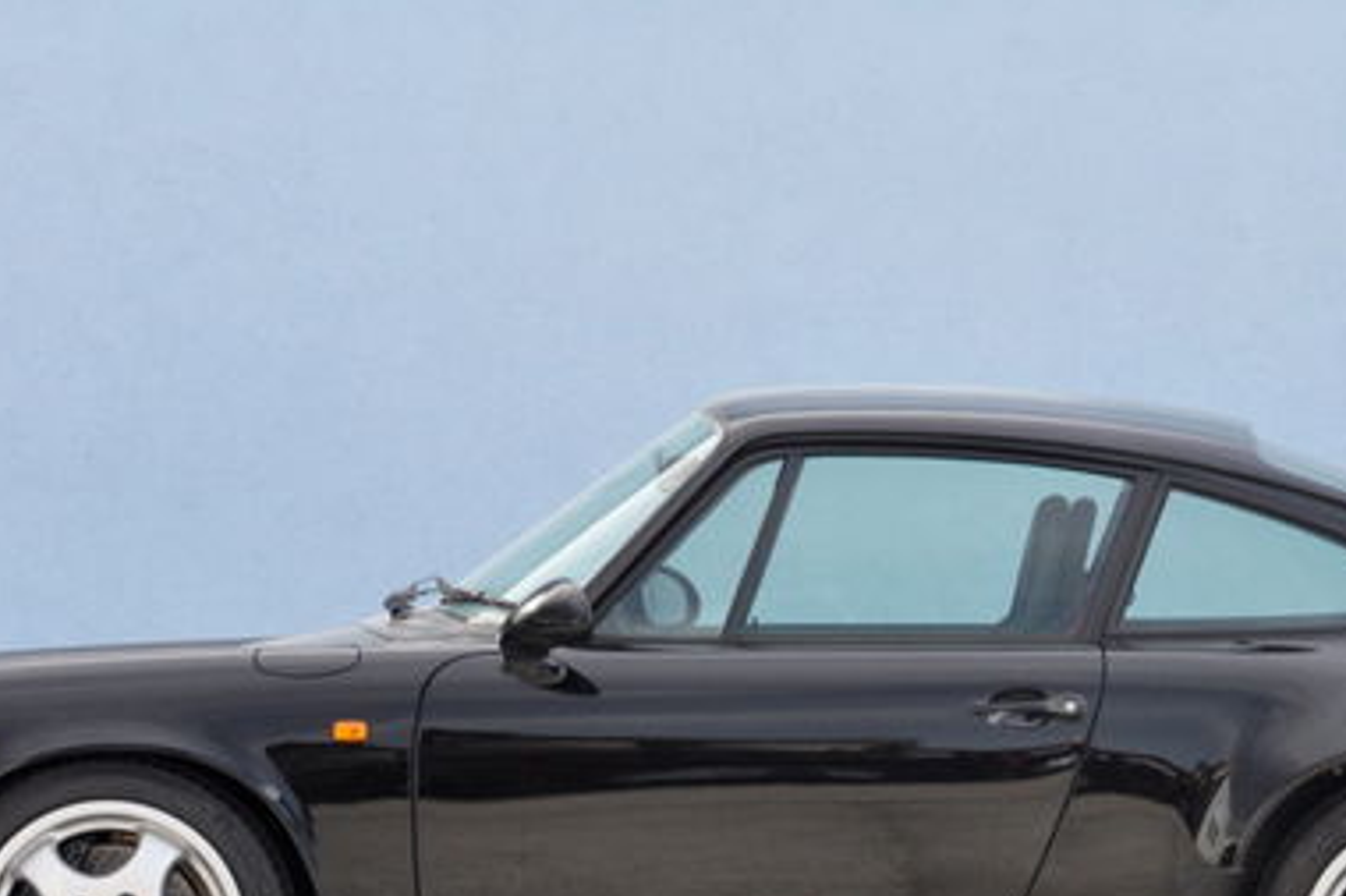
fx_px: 12444
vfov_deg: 4.1
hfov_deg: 6.2
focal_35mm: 333
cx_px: 861
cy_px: 885
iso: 500
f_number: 16
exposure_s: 1/40
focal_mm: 110
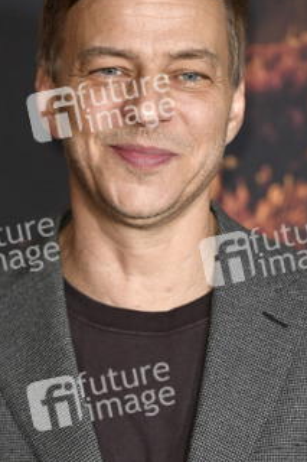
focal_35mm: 250
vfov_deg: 8.2
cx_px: 143
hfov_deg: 5.5
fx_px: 3201
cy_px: 180
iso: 1250
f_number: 4
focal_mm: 200
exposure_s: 1/400
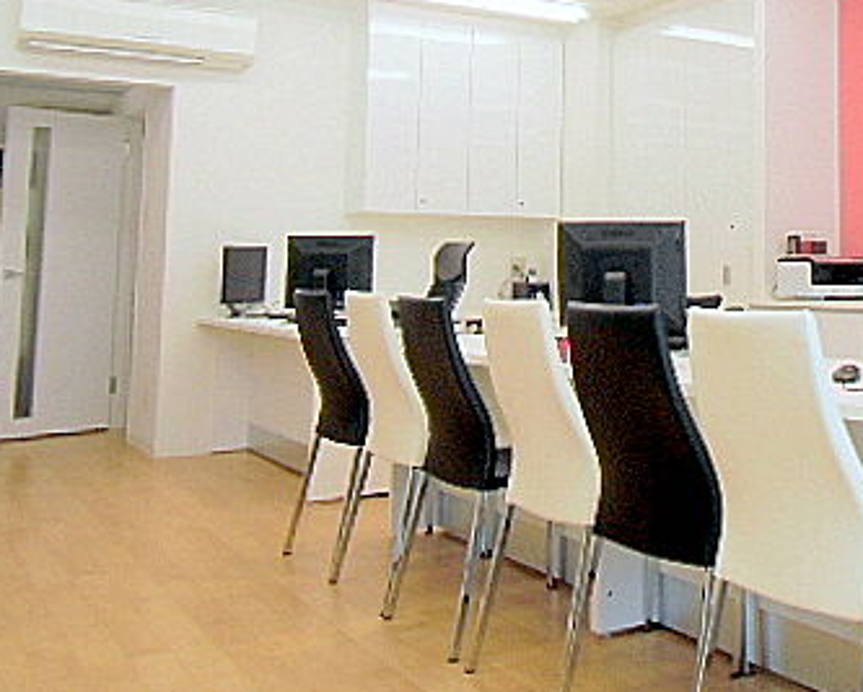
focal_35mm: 45
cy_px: 168
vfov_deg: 32.8
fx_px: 1150
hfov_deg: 38.4
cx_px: 772
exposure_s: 1/160
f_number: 3
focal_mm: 4.24
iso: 64
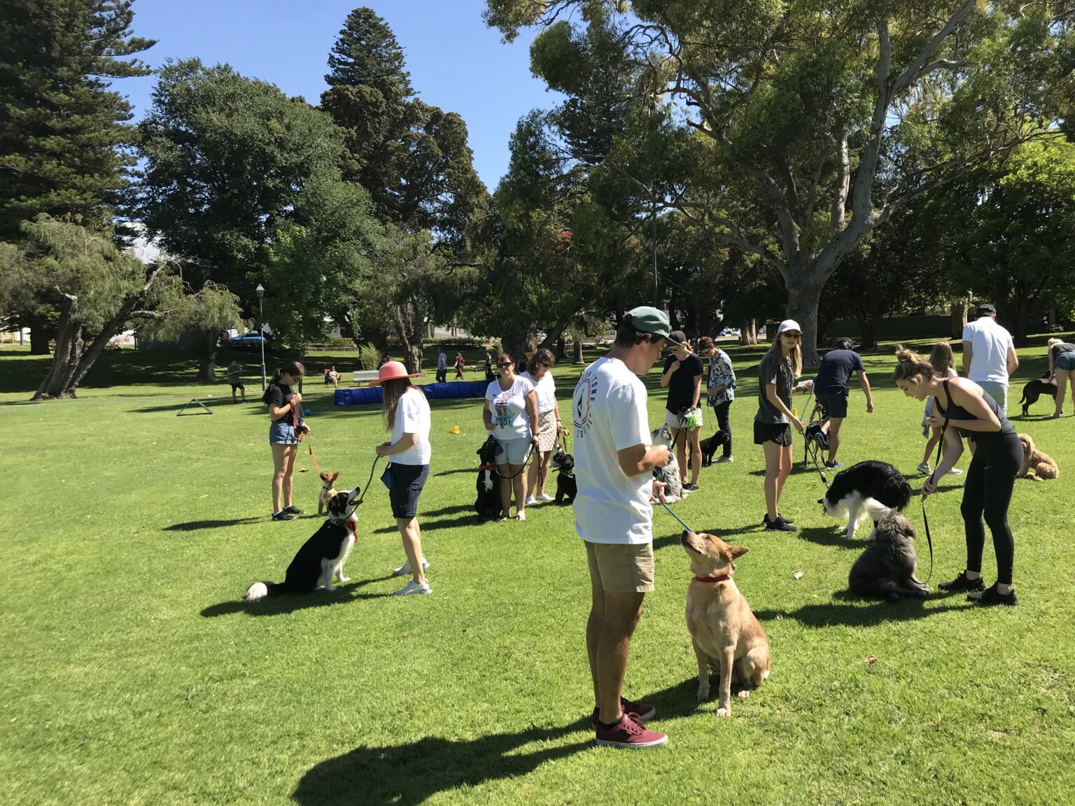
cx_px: 538
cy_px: 403
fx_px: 870
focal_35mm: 28
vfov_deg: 49.7
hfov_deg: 63.4
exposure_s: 1/1227
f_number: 1.8
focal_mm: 3.99
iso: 20
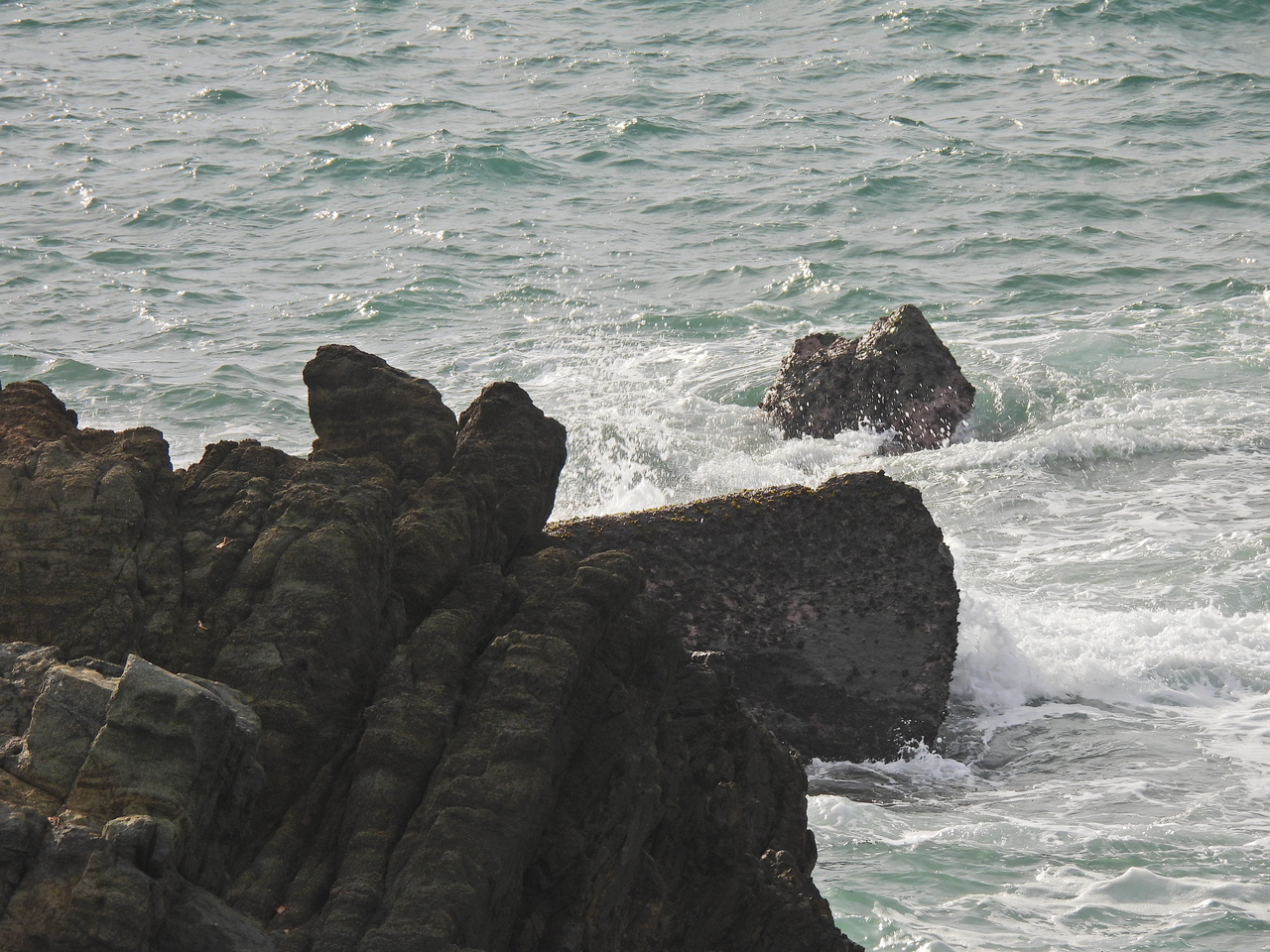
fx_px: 13942
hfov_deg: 5.2
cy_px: 476
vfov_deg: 3.9
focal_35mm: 380
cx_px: 635
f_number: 5
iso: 110
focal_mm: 67.8
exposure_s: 1/125
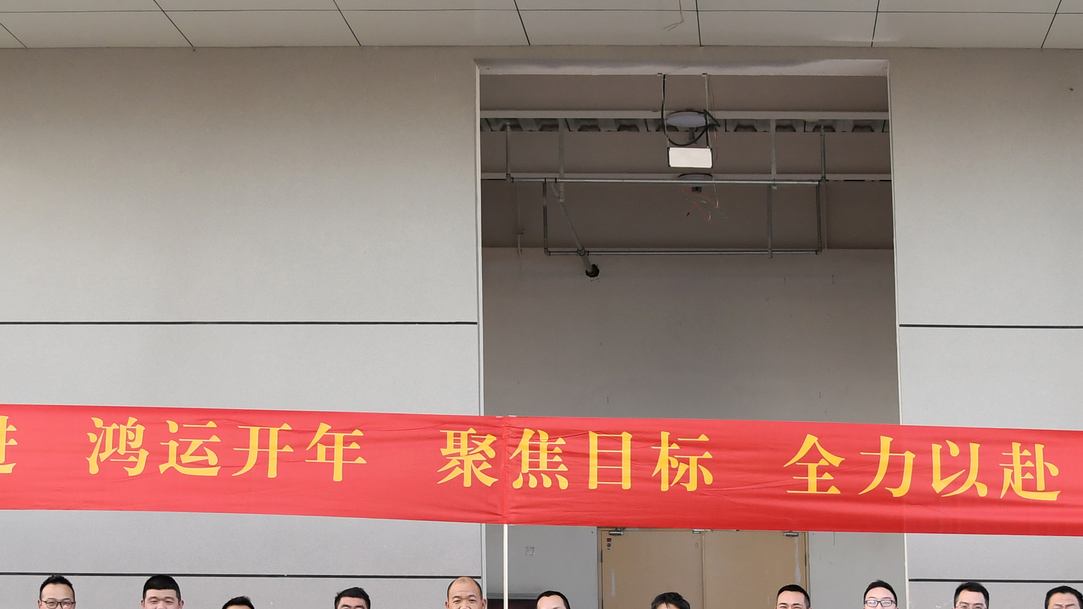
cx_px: 529
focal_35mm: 77
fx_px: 2211
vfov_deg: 15.6
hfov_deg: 27.5
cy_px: 494
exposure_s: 1/500
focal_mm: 22
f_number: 4
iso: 500
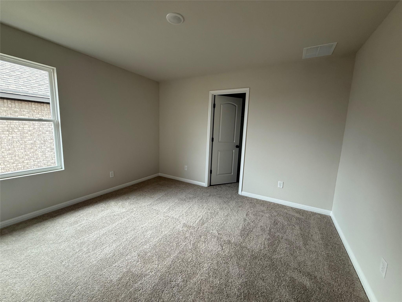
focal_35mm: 14
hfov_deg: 102.1
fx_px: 163
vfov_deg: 85.7
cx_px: 201
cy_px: 151
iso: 160
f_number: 2.2
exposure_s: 1/120
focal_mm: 2.22
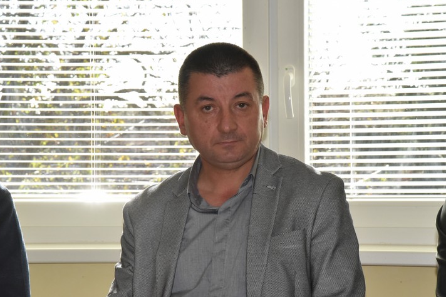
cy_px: 168
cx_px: 228
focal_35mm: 138
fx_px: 1710
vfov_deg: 9.9
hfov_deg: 14.9
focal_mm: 120
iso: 5000
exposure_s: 1/200
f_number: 22
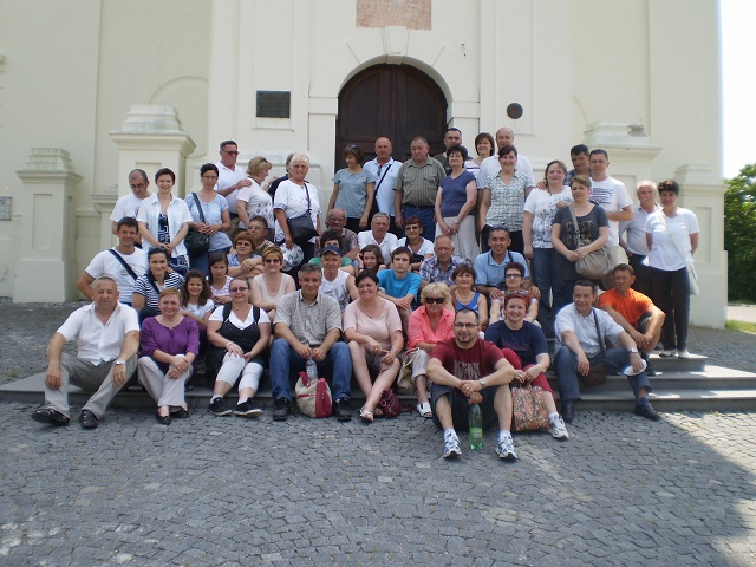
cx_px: 378
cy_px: 284
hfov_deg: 51.4
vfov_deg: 39.7
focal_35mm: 36
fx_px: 786
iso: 64
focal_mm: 6.3
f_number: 3.1
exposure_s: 1/500
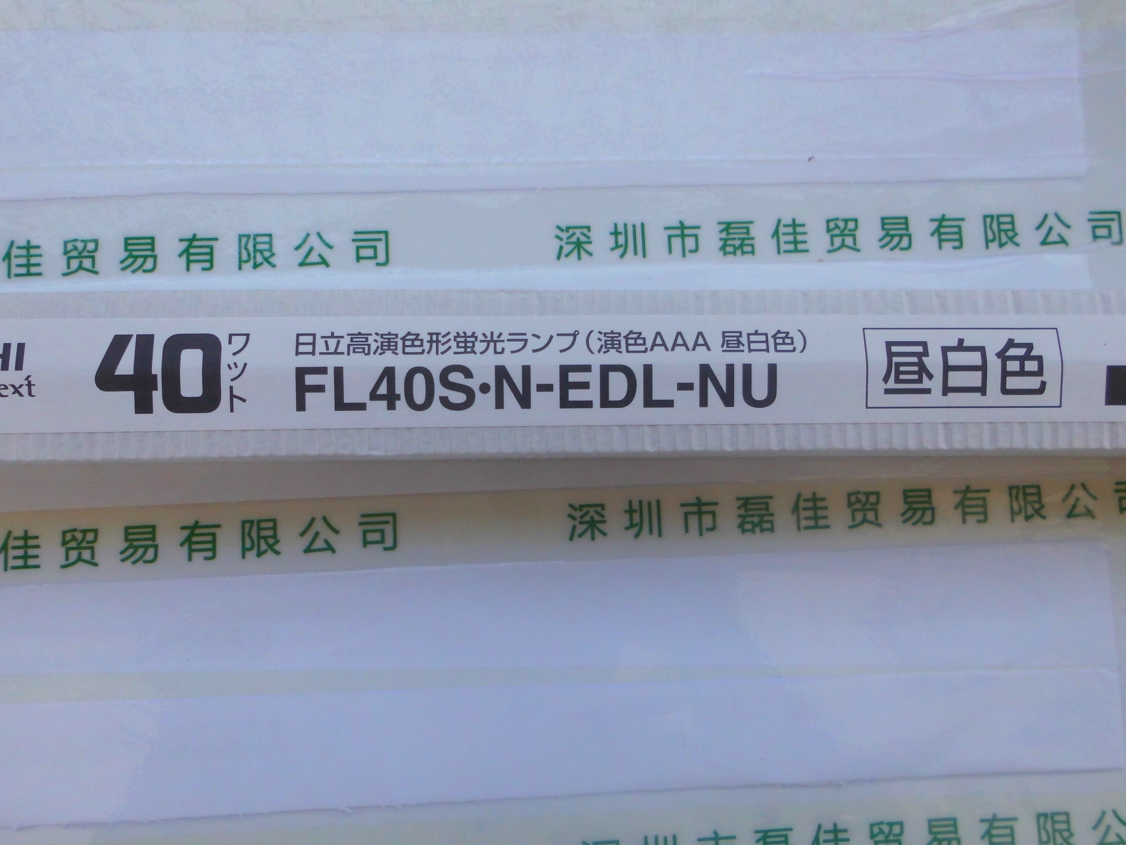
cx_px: 563
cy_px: 422
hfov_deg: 67.3
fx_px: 846
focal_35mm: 26
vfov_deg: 53.1
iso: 100
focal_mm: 4.6
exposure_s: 1/122
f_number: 3.2
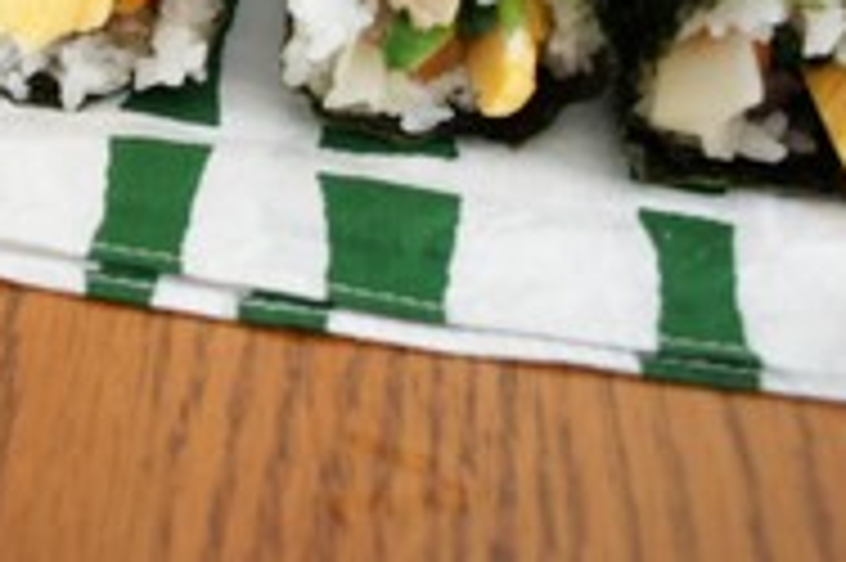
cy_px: -27
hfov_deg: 29.6
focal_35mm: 64
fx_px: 1503
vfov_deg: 20.4
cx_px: 27
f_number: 5.6
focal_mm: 20
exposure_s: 1/30
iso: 250
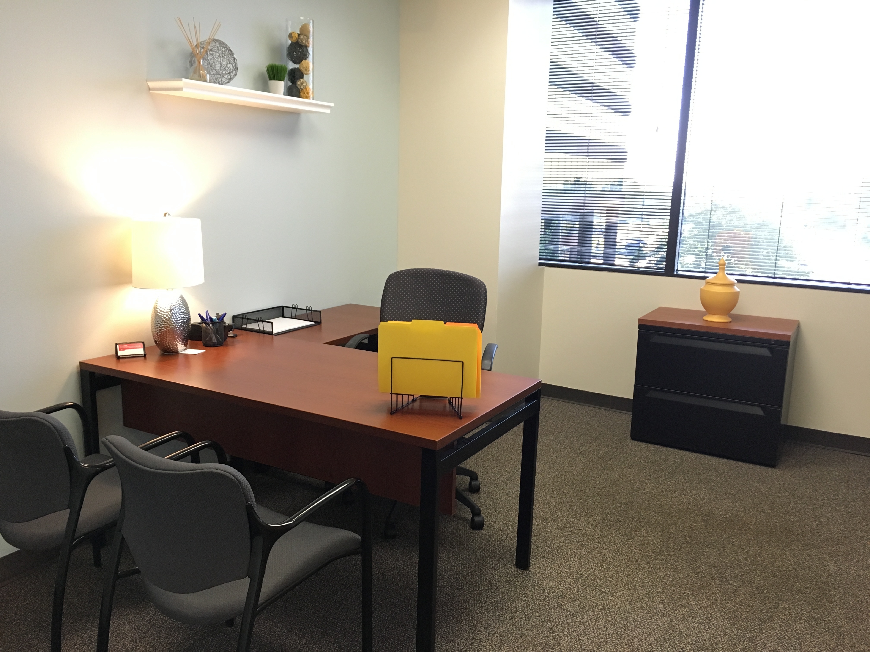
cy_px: 326
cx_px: 435
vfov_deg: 48.2
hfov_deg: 61.7
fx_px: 729
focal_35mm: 29
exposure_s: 1/30
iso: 125
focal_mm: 4.15
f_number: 2.2
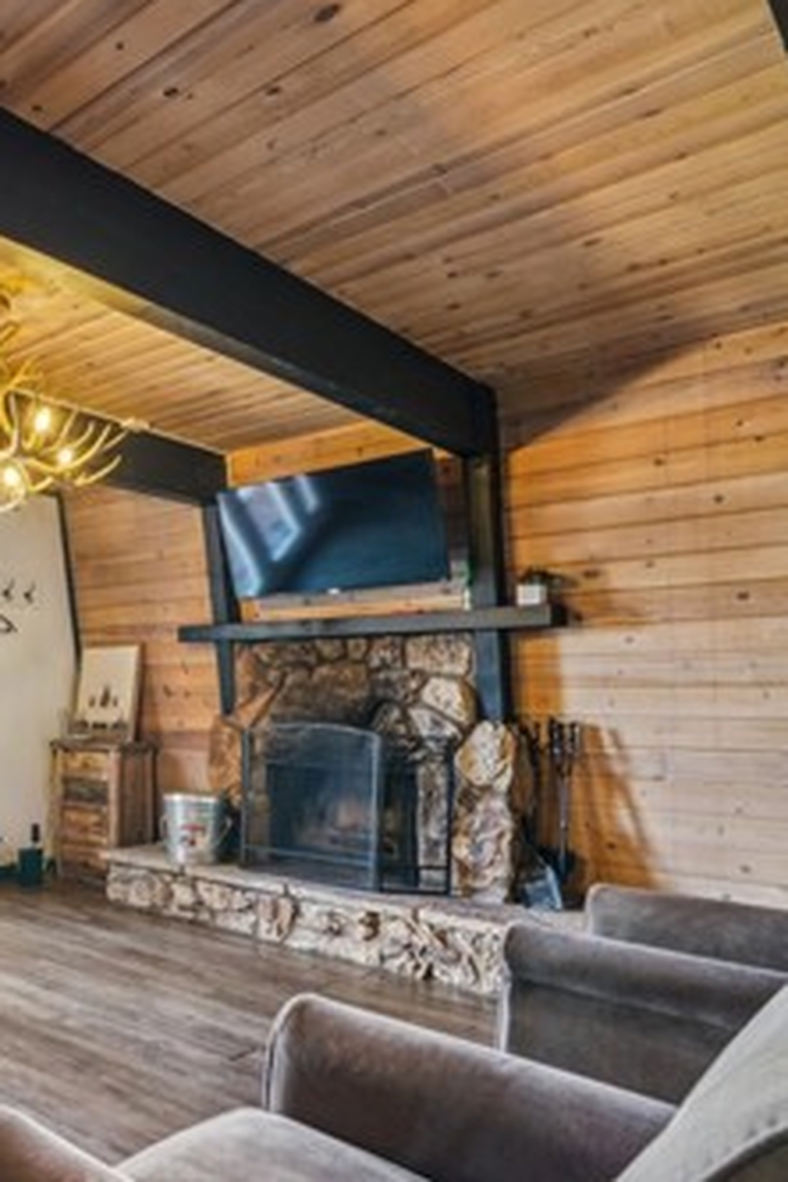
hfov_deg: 39.5
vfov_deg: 71.0
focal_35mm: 25
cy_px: 692
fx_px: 821
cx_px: -121
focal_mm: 13
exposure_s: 1/6
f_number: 9
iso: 400
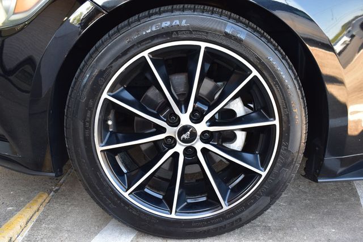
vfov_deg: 36.8
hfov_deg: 53.2
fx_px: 363
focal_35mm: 36
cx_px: 182
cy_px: 121
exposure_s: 1/50
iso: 400
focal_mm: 24
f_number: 8
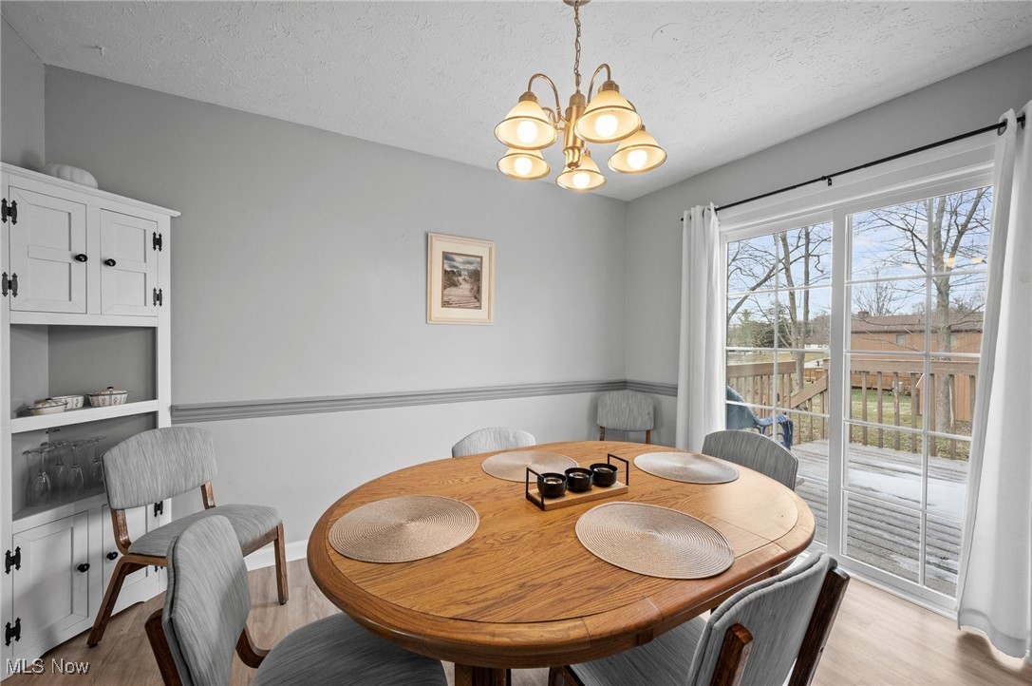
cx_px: 516
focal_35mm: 14
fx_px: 401
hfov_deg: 104.3
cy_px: 343
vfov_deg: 81.1
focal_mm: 14
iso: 400
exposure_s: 1/25
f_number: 8
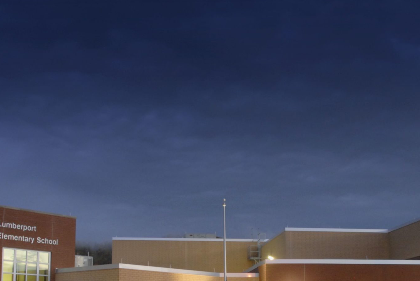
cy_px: 244
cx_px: 221
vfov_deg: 25.8
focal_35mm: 51
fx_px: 596
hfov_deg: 38.8
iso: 400
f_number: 9.5
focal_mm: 18
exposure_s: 2.2
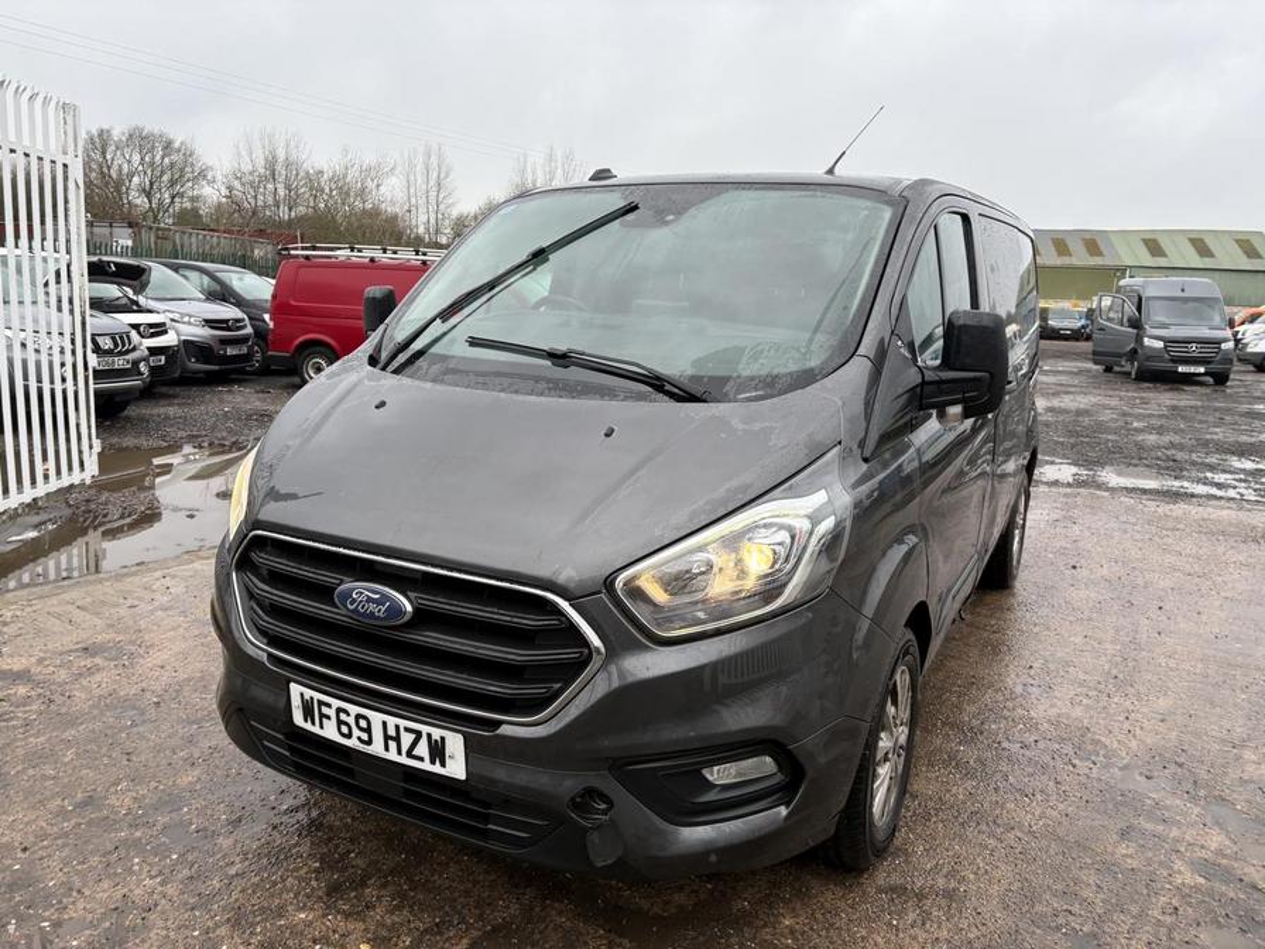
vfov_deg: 53.1
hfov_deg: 67.3
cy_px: 474
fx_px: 950
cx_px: 632
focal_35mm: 26
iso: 50
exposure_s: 1/103
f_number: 1.6
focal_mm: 5.96
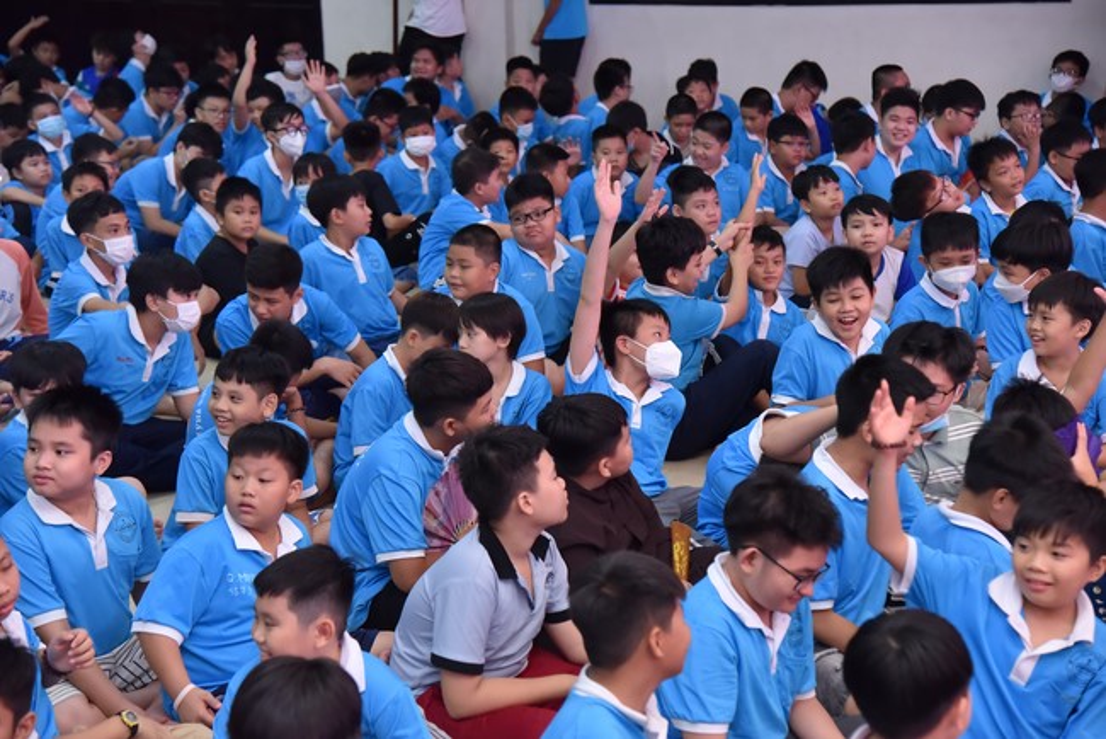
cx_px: 553
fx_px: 2151
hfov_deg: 28.8
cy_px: 370
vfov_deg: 19.5
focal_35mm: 70
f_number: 4.5
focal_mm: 70
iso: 2000
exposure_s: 1/125
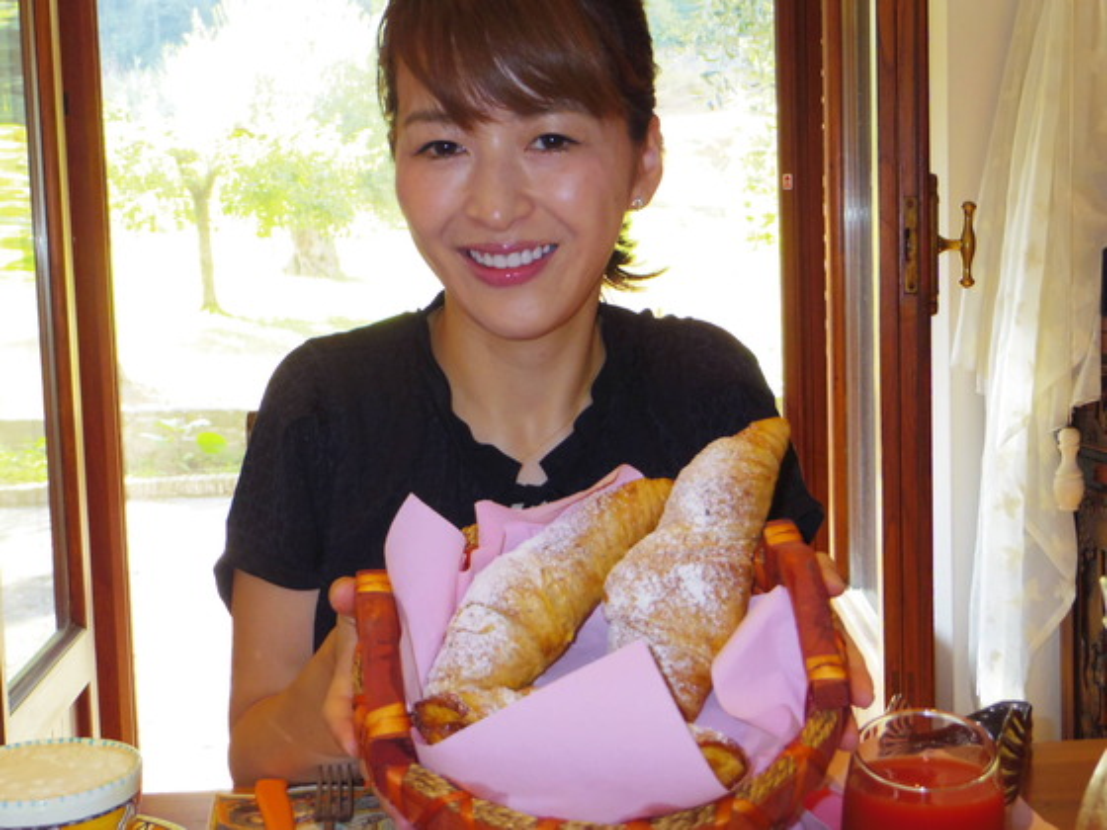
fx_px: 1791
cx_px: 554
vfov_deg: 26.1
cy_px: 415
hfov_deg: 34.3
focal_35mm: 56
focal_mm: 10.1
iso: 400
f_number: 3.5
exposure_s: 1/30
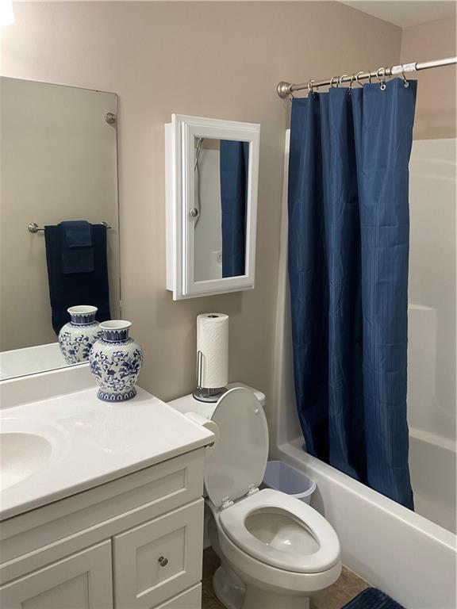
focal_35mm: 29
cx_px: 228
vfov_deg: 61.7
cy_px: 304
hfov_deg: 48.2
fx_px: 510
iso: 64
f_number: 1.8
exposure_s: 1/60
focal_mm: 3
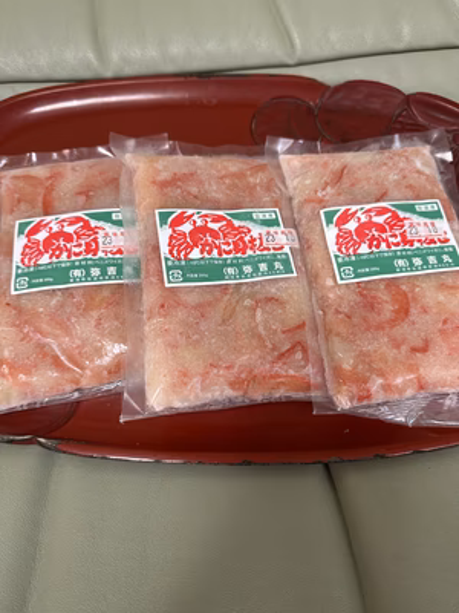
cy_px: 306
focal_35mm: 24
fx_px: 424
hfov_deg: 56.8
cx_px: 230
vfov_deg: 71.6
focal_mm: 6.86
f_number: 1.78
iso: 200
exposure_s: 1/63
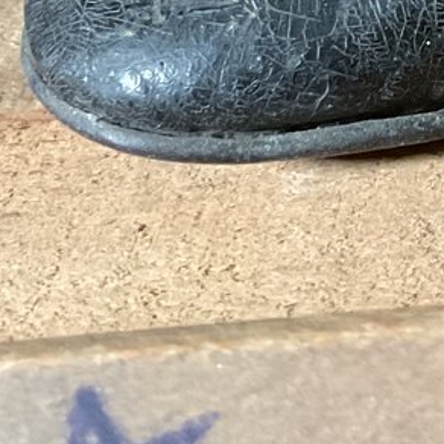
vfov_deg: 12.8
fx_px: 1930
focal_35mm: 133
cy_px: -100
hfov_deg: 11.3
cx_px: 998
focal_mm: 3
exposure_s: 1/40
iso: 320
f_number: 1.8
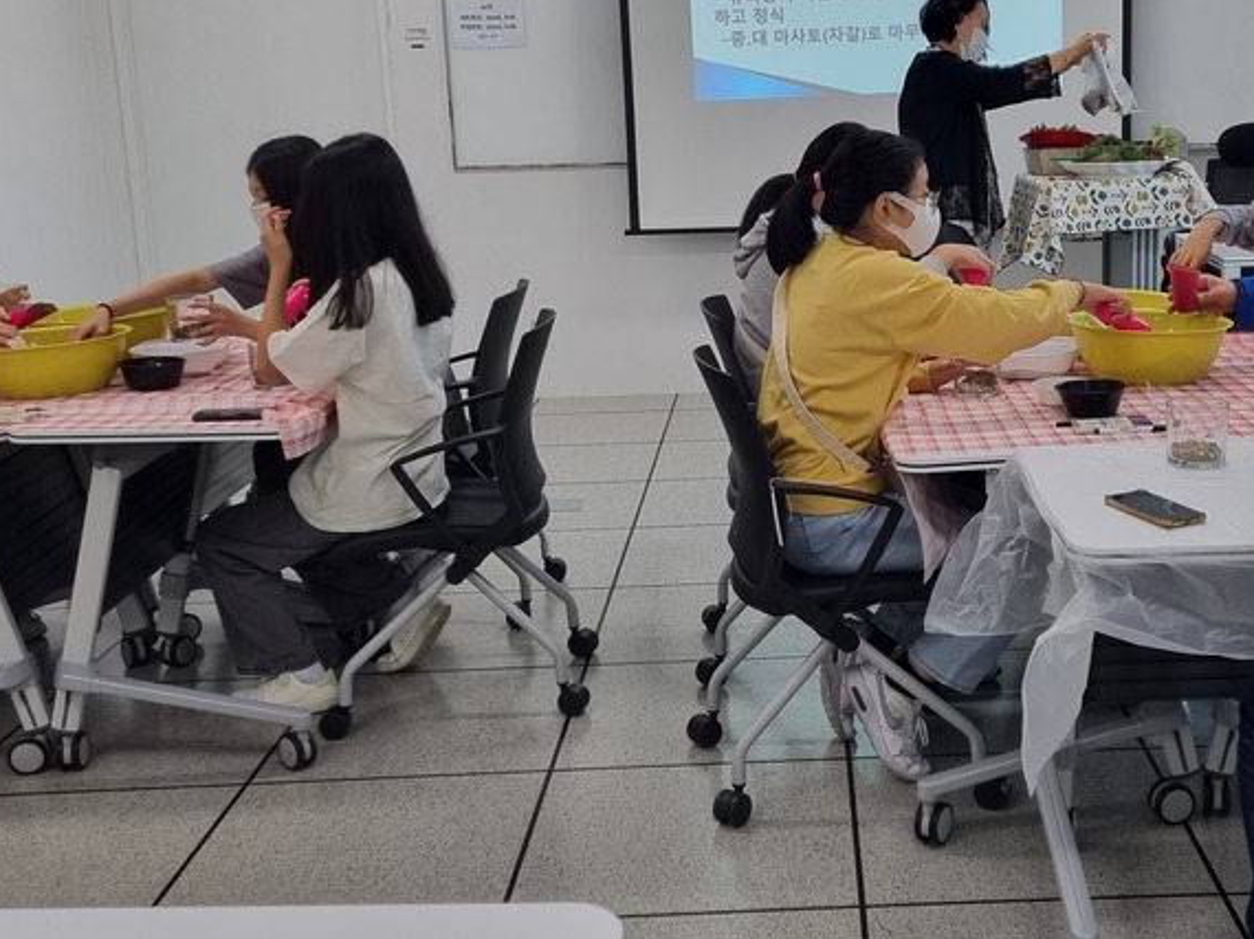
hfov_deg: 40.9
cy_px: 354
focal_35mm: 46
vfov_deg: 31.4
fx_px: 1666
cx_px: 803
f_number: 1.8
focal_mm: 5.4
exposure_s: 1/120
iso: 64
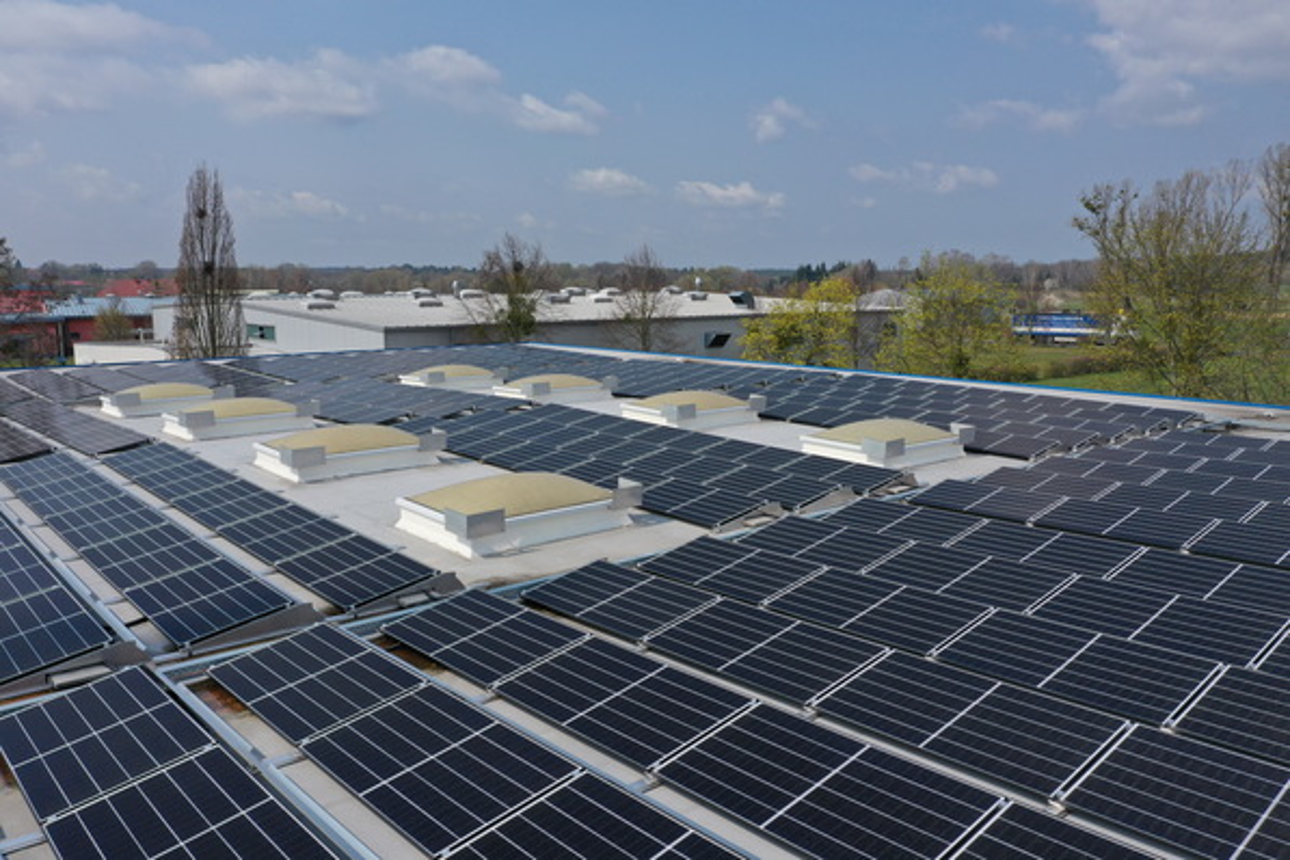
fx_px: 1003
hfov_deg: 65.5
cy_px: 430
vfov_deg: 46.4
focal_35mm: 28
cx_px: 645
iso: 100
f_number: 6.3
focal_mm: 10.26
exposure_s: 1/640
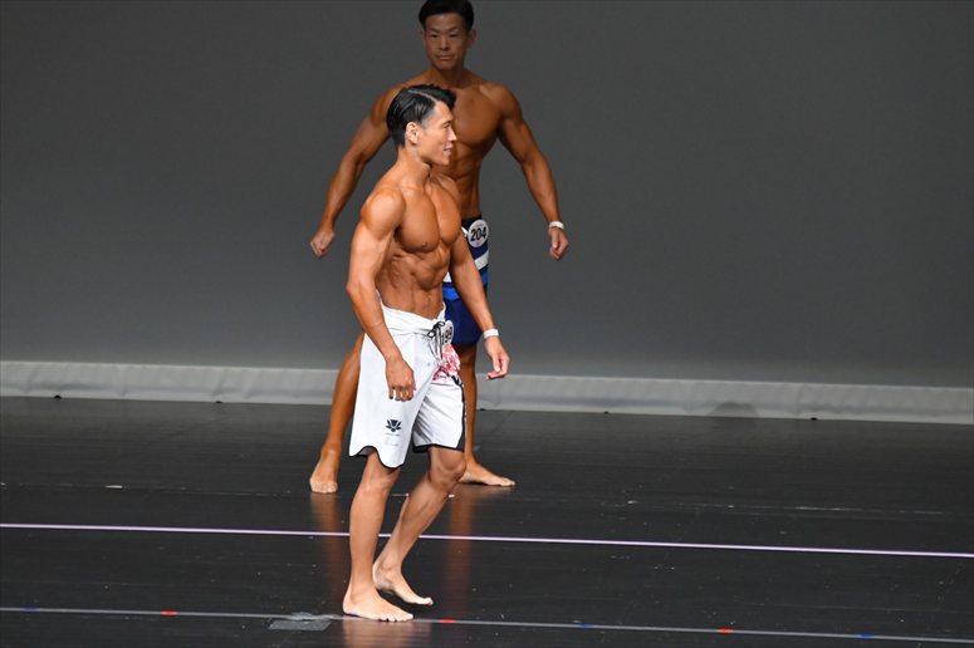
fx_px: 9330
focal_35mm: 345
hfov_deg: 6.0
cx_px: 487
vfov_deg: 4.0
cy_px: 324
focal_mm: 230
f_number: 5.6
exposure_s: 1/400
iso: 4000
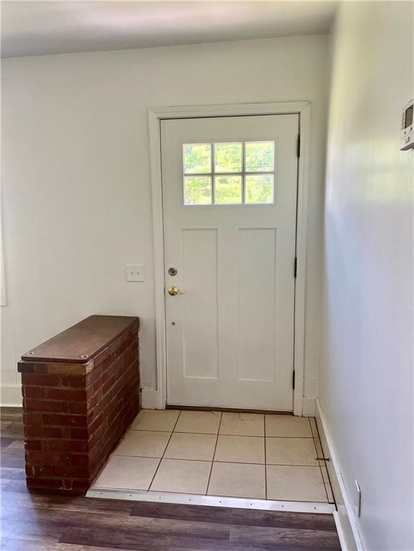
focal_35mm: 26
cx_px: 207
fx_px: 415
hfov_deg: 53.1
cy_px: 276
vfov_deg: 67.3
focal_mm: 5.7
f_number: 1.5
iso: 125
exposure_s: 1/121
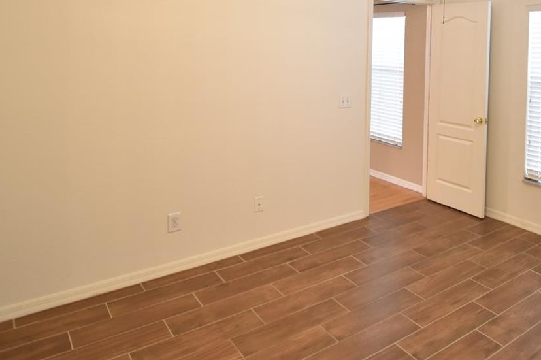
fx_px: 436
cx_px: 451
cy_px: 61
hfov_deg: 57.6
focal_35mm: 29
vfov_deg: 42.4
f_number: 3.5
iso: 800
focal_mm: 10
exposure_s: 1/20
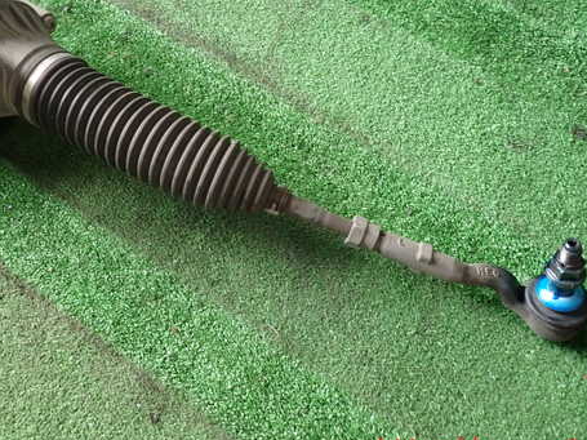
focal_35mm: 33
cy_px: 177
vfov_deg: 42.7
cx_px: 283
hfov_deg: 55.4
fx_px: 559
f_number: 2
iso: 160
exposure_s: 1/60
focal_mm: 4.5
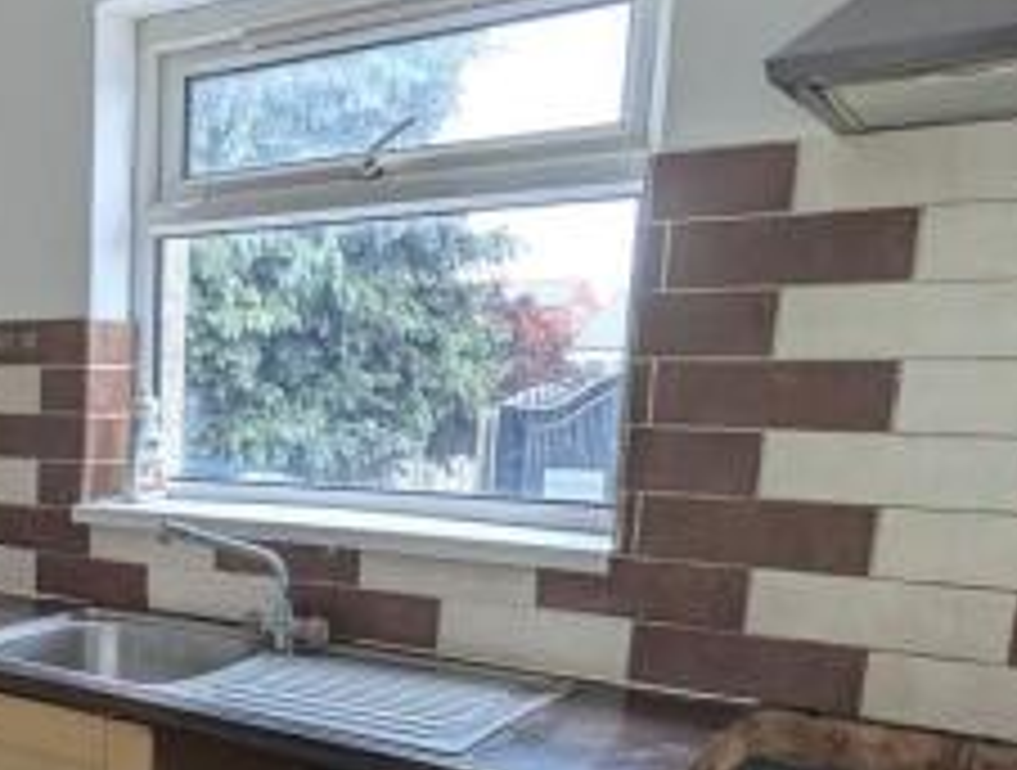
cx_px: -22
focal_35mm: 41
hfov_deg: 39.6
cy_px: 610
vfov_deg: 34.3
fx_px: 1208
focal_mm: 2.35
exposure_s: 1/107
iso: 94
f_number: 2.2
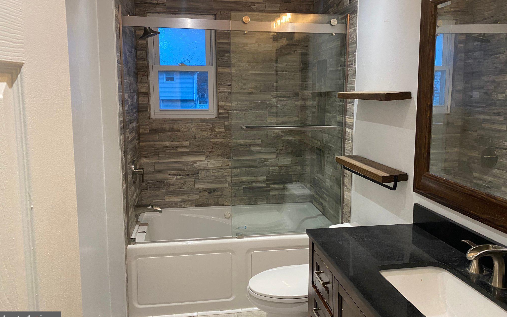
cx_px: 256
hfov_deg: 66.5
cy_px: 139
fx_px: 387
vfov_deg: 44.5
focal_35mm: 28
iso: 160
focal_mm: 4.25
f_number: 1.8
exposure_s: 1/60
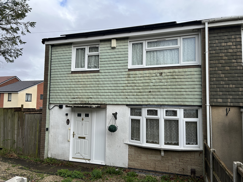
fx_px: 183
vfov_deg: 53.1
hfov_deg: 67.3
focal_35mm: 26
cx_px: 122
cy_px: 91
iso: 50
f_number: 1.5
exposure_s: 1/1901
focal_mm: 5.7
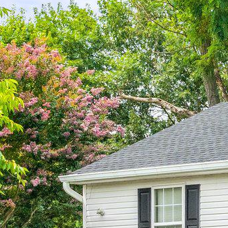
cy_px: 79
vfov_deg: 10.0
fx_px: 1304
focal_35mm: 175
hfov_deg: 8.7
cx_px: 624
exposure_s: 1/1250
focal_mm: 34
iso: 640
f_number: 8
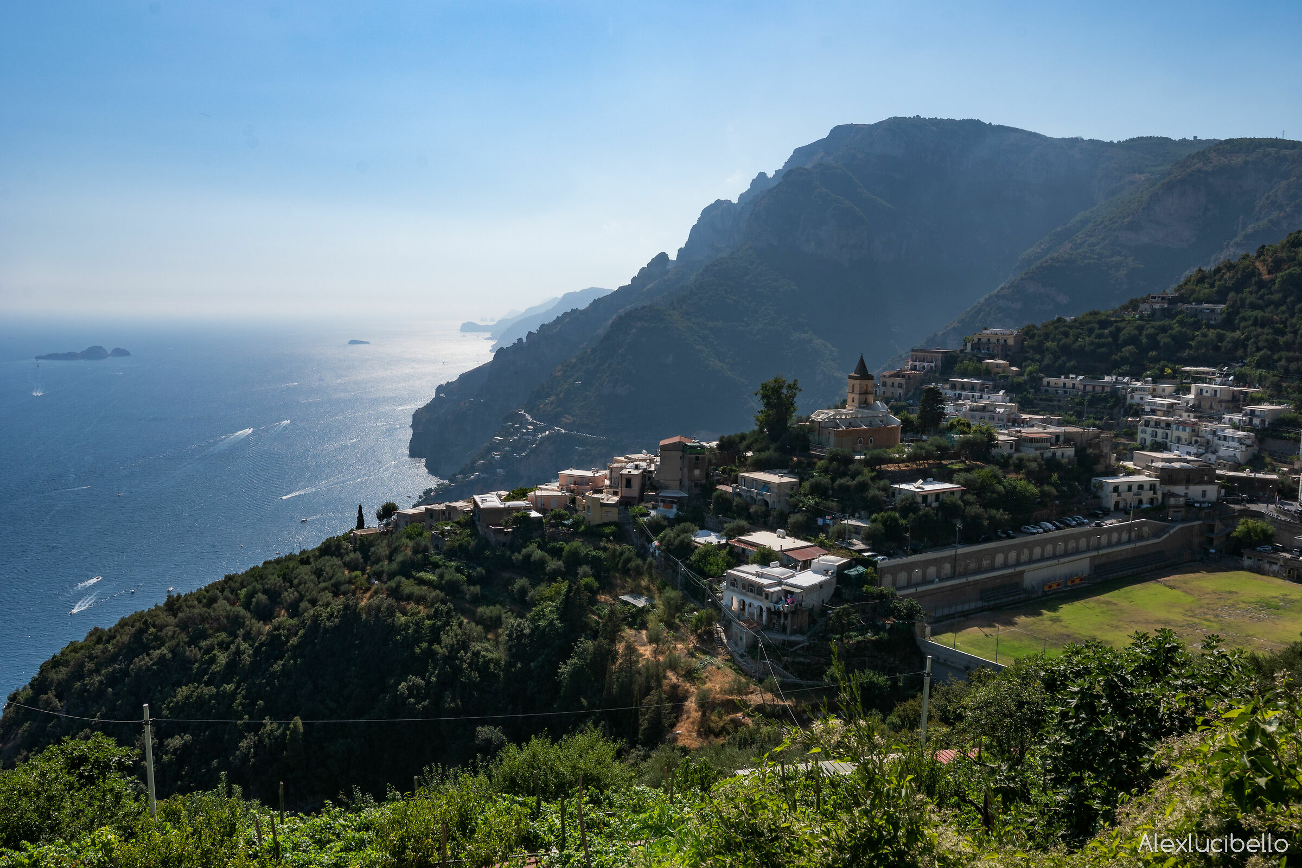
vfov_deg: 47.9
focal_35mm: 27
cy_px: 434
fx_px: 976
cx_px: 651
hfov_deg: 67.4
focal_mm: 18
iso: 100
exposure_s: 1/160
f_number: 16
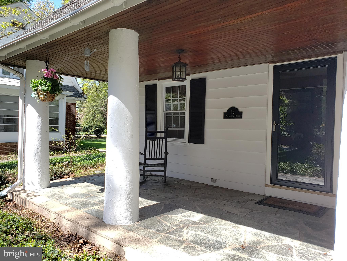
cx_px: 174
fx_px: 261
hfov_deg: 67.3
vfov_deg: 53.1
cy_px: 130
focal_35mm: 26
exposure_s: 1/369
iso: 50
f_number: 2.4
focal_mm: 4.3
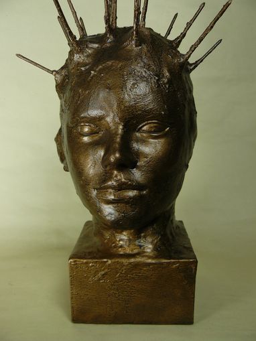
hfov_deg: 39.7
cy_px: 170
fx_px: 355
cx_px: 128
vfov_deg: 51.3
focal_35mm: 36
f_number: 2.8
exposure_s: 1/40
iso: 100
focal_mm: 6
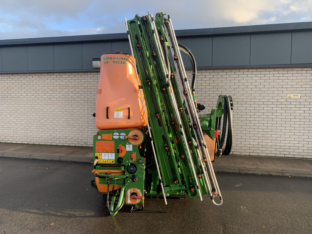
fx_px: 234
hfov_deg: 67.3
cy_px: 117
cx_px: 156
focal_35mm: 26
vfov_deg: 53.1
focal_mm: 4.25
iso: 25
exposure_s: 1/272
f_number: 1.8
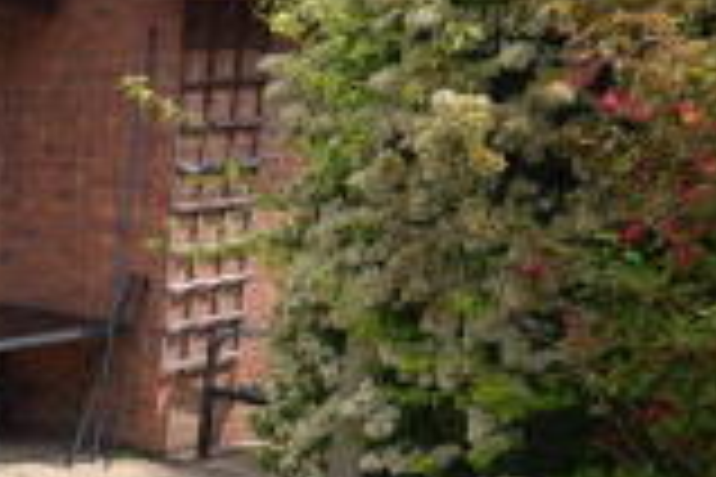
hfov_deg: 27.3
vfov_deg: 20.6
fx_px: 1253
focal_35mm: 63
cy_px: 511
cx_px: -185
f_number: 8
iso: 100
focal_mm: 14
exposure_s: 1/200
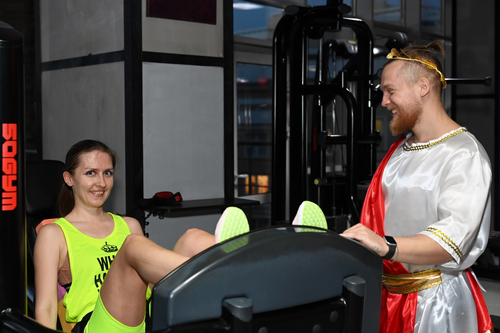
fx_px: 694
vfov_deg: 27.0
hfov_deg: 39.6
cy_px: 166
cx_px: 250
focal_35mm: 50
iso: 3200
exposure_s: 1/160
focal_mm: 50
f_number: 4
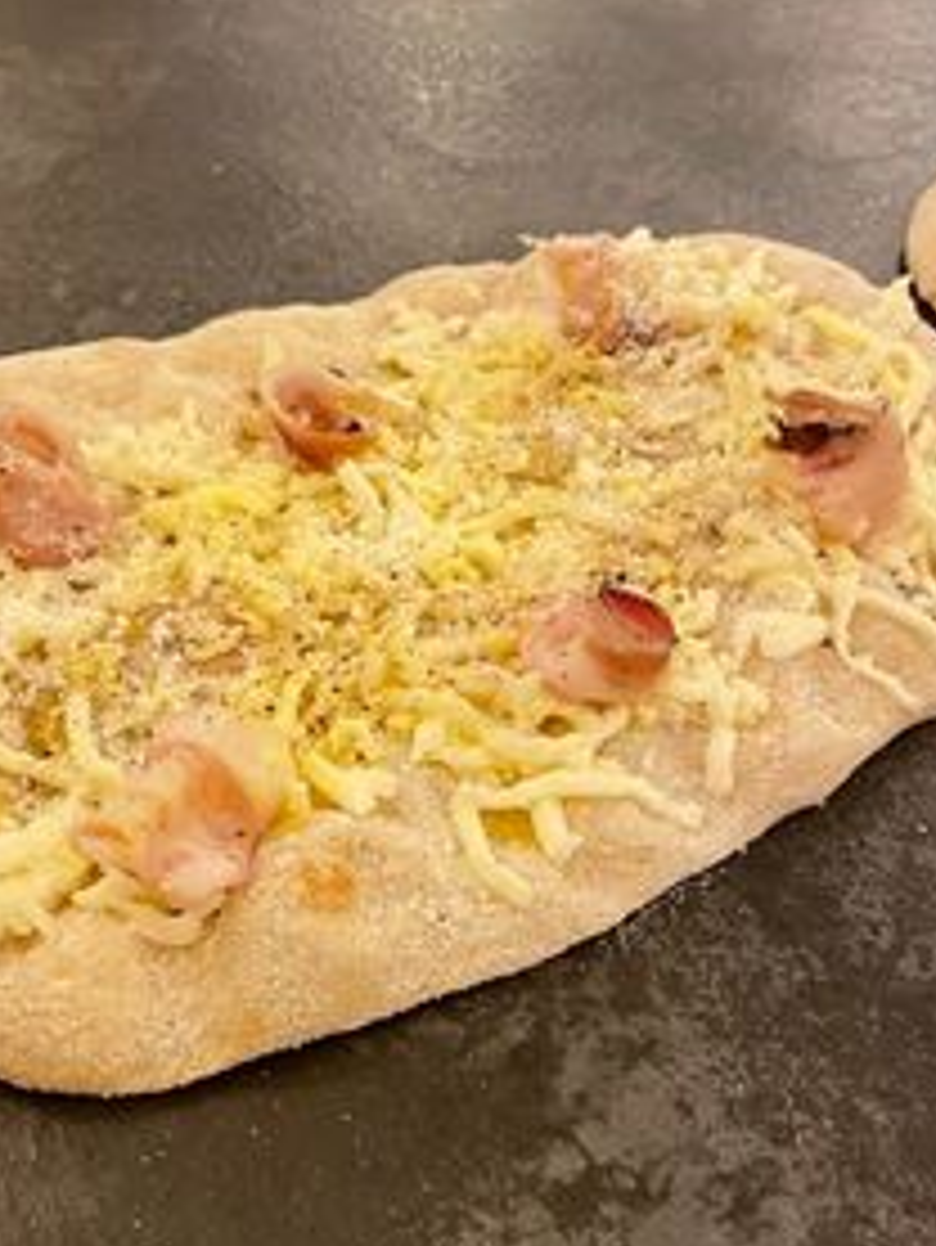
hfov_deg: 35.9
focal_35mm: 40
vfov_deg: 46.6
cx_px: 387
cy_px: 715
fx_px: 1441
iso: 200
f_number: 1.6
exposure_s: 1/50
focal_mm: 4.2
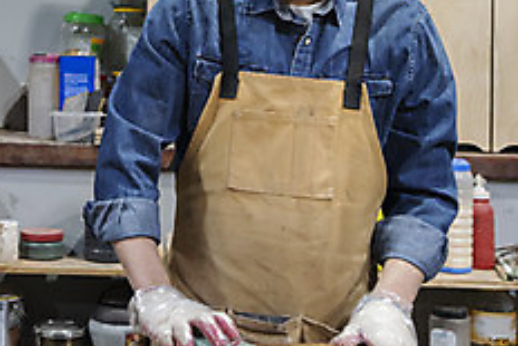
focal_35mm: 62
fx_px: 893
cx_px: -56
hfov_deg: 29.2
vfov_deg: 21.9
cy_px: 134
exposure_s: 1/125
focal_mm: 24
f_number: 2.8
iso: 800
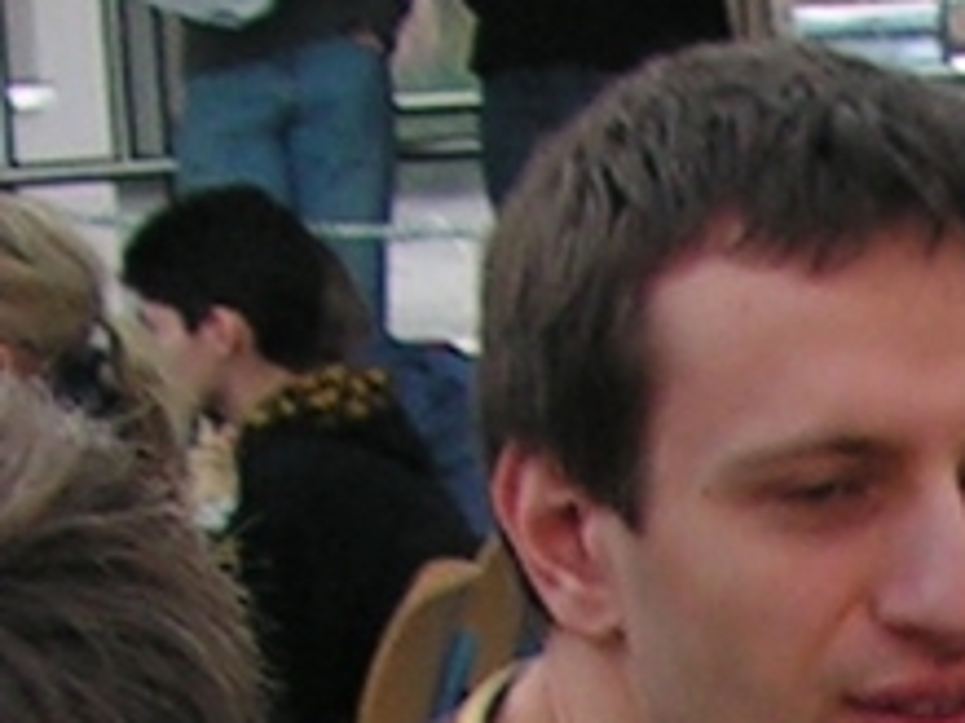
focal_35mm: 263
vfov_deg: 5.4
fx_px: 7328
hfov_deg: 7.3
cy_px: 2041
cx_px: 1930
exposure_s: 1/50
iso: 64
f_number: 3.2
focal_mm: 6
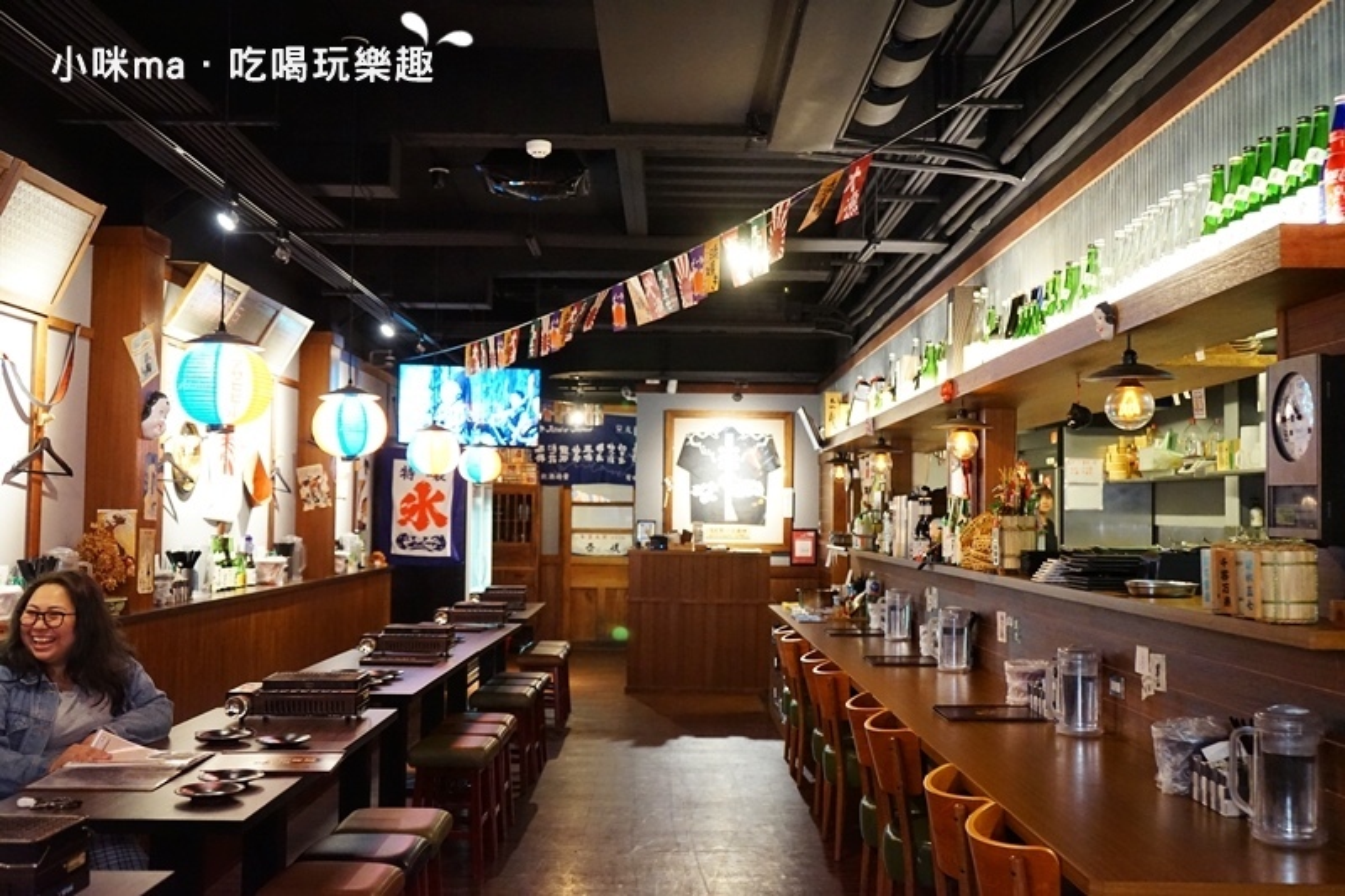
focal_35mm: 35
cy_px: 448
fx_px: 1307
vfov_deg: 37.8
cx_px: 672
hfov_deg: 54.4
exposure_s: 1/60
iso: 6400
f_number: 4
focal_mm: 35
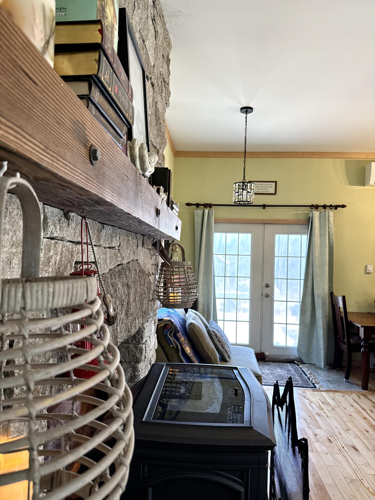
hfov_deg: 56.8
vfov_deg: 71.6
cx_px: 188
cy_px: 250
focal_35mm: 24
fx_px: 347
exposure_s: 1/120
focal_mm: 6.76
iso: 320
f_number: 1.78
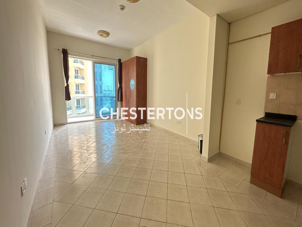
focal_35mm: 14
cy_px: 114
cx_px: 151
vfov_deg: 85.7
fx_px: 122
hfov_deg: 102.1
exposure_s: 1/99
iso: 250
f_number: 2.2
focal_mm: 2.22
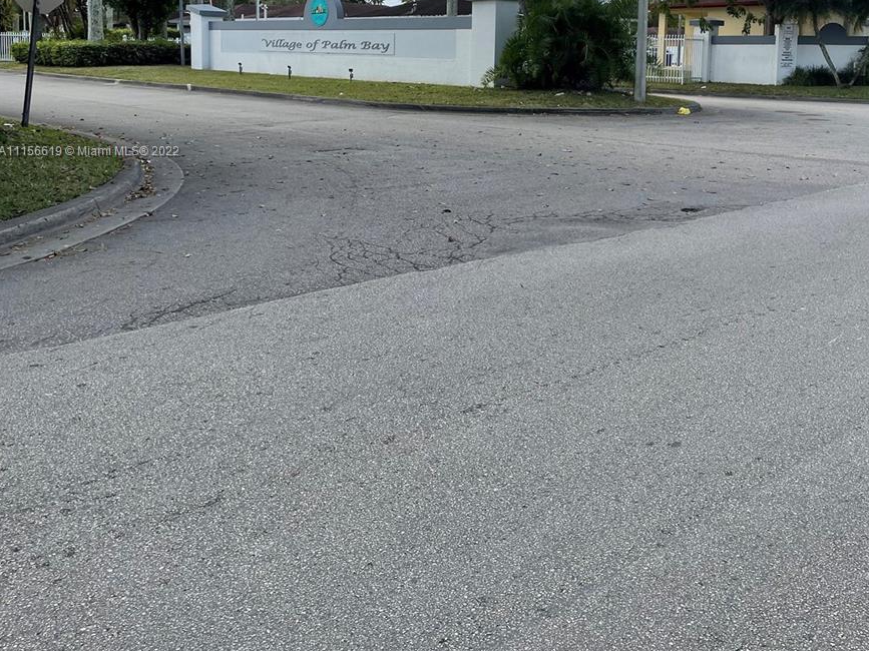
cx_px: 447
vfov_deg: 38.5
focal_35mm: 36
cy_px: 152
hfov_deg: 51.4
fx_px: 904
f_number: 1.6
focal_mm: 4.2
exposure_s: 1/1984
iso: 32
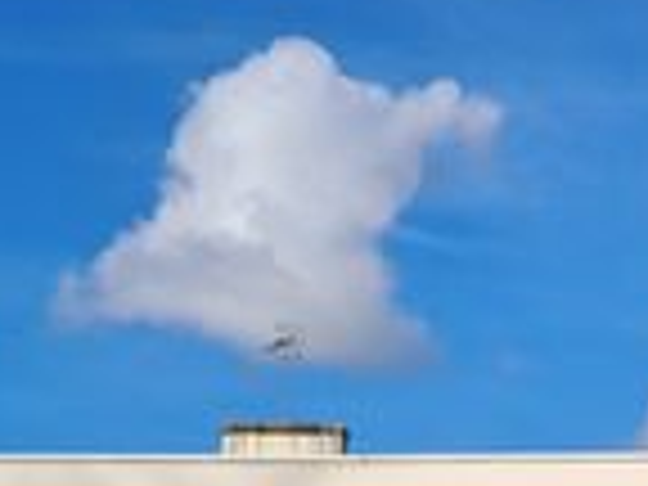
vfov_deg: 13.8
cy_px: 585
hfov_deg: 18.3
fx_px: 1947
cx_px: 688
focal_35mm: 104
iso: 32
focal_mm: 4.65
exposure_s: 1/2513
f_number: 1.8
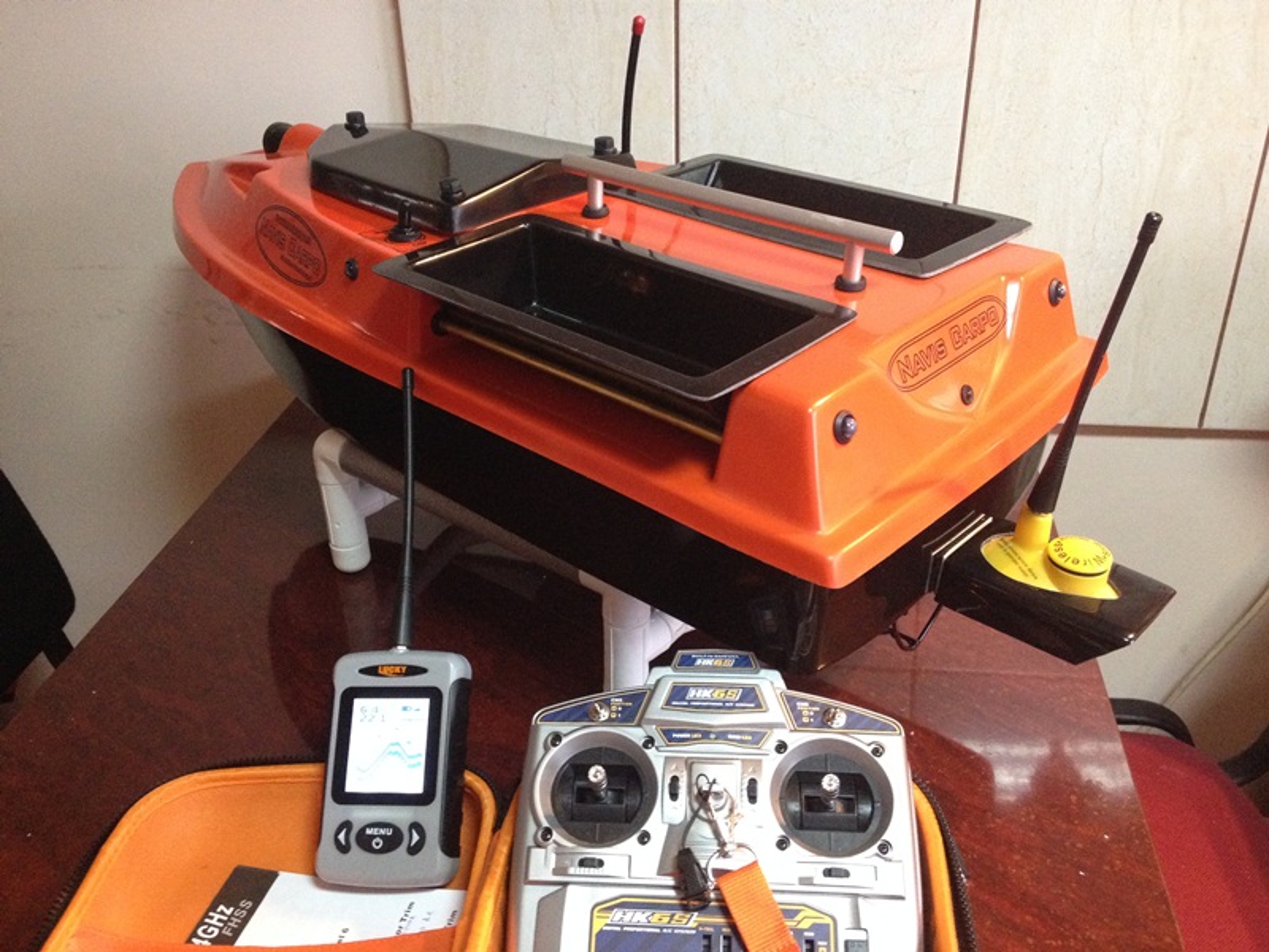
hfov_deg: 52.6
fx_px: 1283
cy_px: 476
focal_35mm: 35
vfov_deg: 40.7
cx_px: 634
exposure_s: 1/20
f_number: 2.4
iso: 400
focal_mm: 4.28
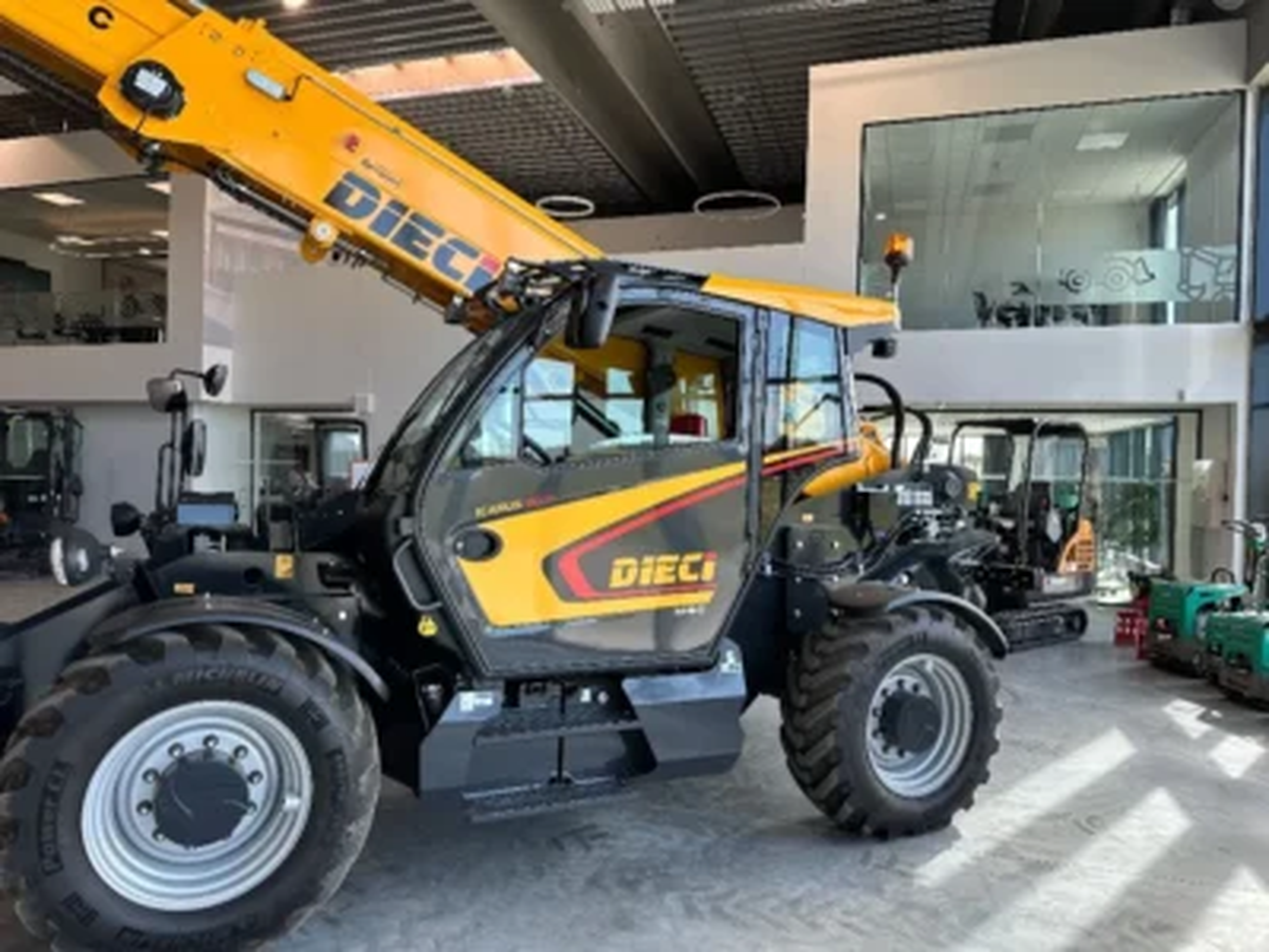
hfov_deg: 71.6
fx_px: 880
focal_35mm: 24
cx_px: 634
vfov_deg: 56.8
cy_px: 476
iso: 64
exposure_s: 1/204
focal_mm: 6.86
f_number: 1.78
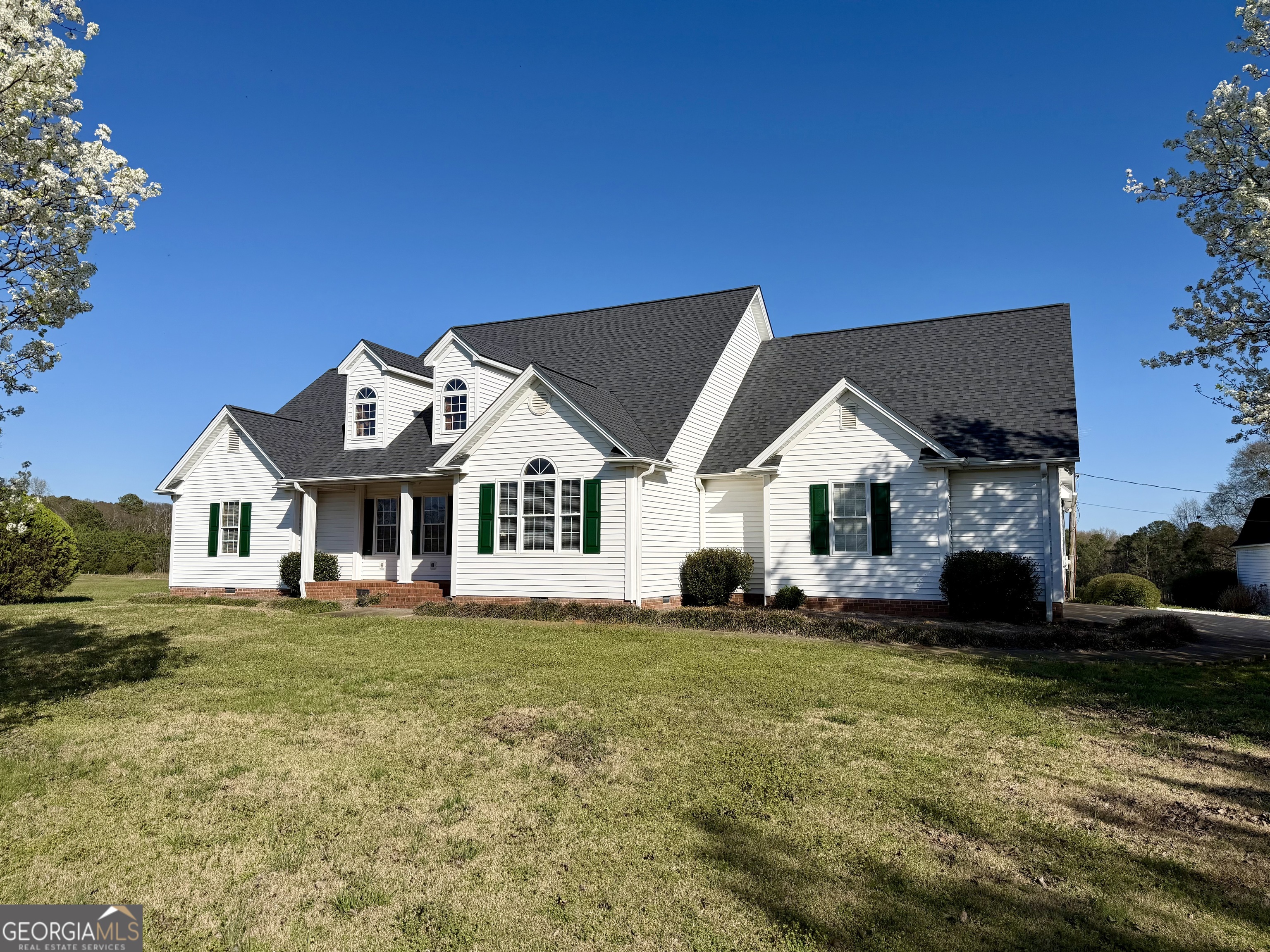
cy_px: 476
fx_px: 881
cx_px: 635
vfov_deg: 56.8
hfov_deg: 71.6
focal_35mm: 24
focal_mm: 6.76
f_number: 1.78
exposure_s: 1/7353
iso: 80
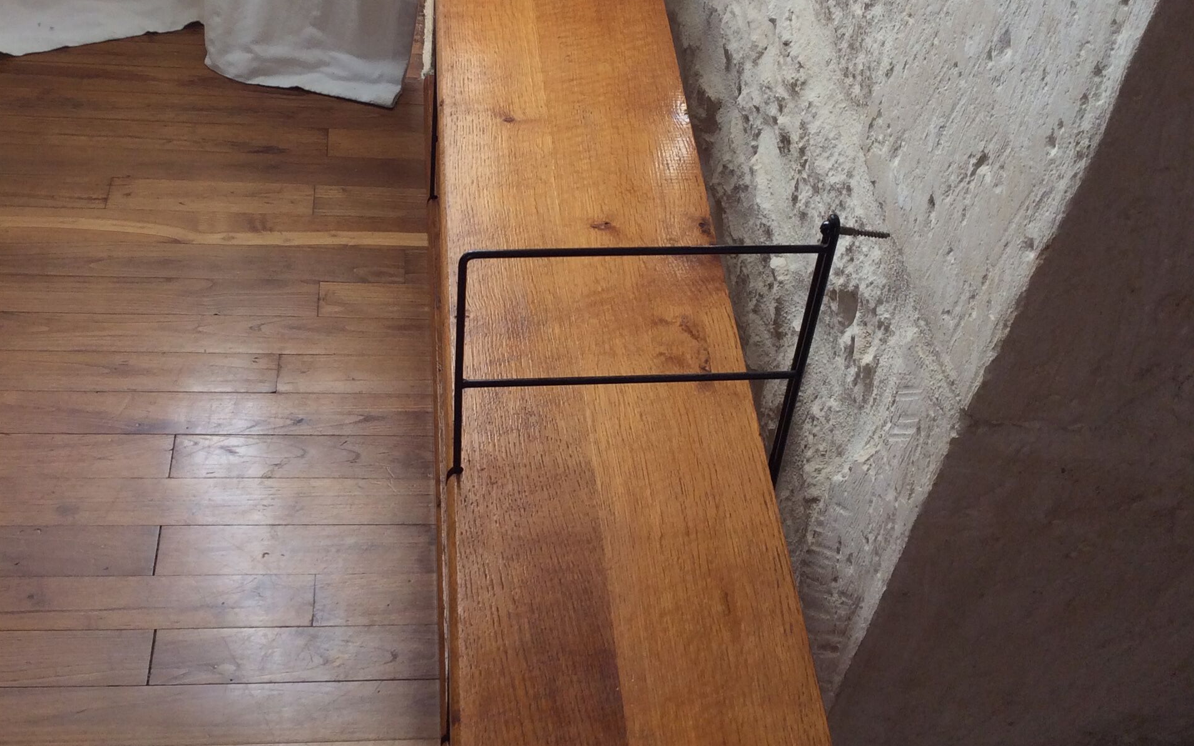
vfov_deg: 27.8
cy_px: 255
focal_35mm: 46
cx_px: 593
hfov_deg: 43.5
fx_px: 1497
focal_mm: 3.3
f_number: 2.4
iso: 32
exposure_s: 1/50
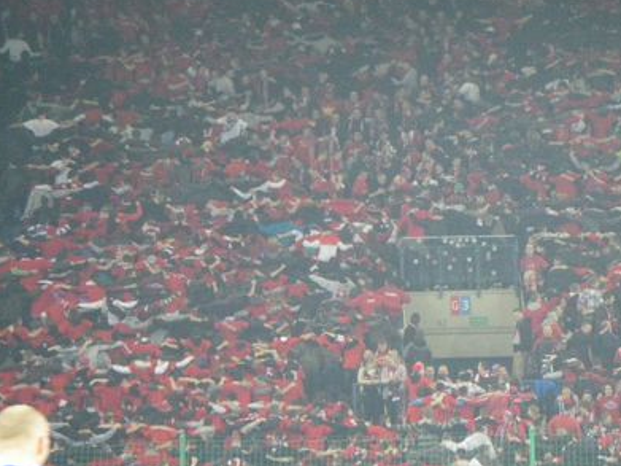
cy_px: 255
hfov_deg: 5.1
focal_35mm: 388
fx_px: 6958
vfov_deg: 3.8
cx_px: 449
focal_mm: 44.1
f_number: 5.4
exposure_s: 1/40
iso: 800
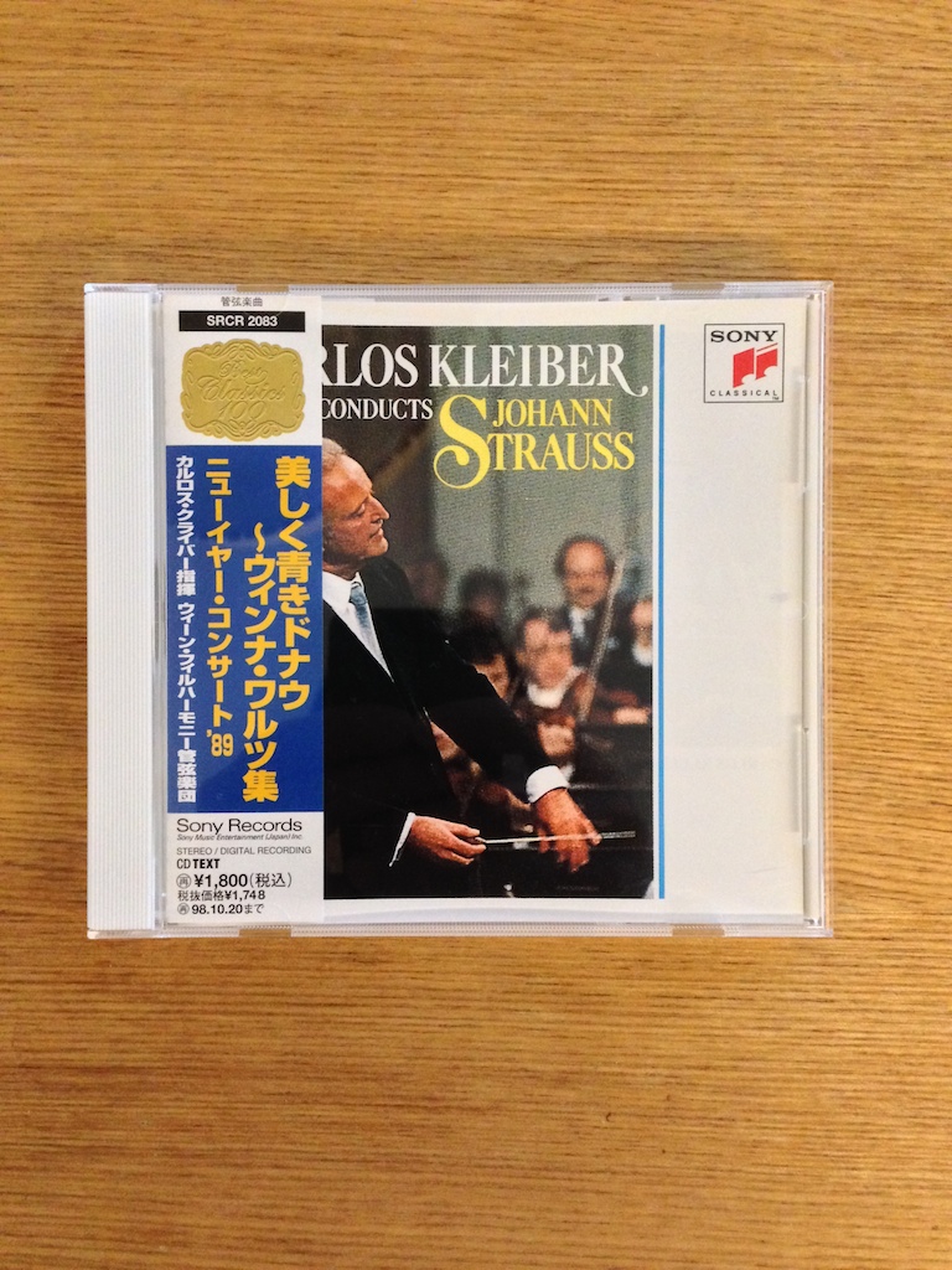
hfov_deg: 42.9
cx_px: 476
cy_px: 635
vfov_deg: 55.4
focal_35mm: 33
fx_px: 1210
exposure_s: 1/15
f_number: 2.4
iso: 500
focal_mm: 4.12
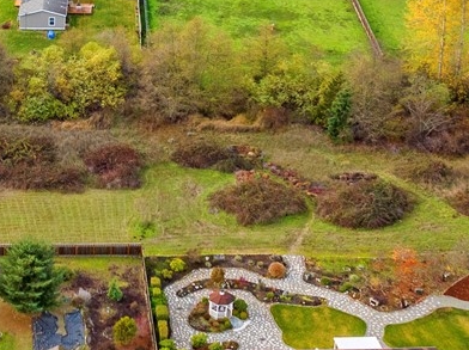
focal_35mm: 98
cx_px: 69
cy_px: 72
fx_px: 1326
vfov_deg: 15.0
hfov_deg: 19.8
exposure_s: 1/800
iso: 170
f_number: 2.8
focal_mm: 12.29
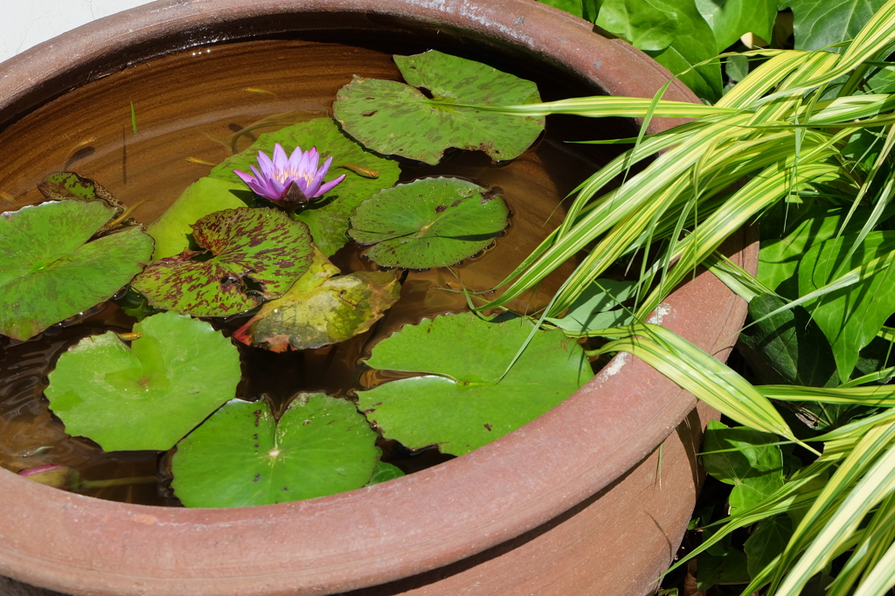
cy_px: 298
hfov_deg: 27.0
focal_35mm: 75
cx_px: 448
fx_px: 1864
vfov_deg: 18.2
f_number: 10
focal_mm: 50
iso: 400
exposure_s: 1/350
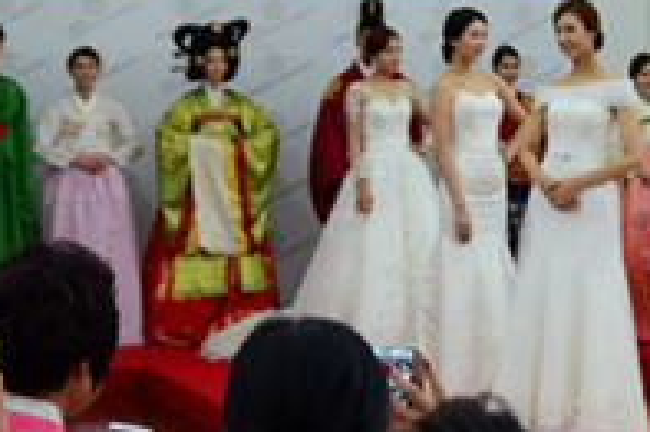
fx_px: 2464
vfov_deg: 10.0
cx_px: 696
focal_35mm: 137
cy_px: 64
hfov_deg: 14.7
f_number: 4.5
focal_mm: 29
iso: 1250
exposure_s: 1/80
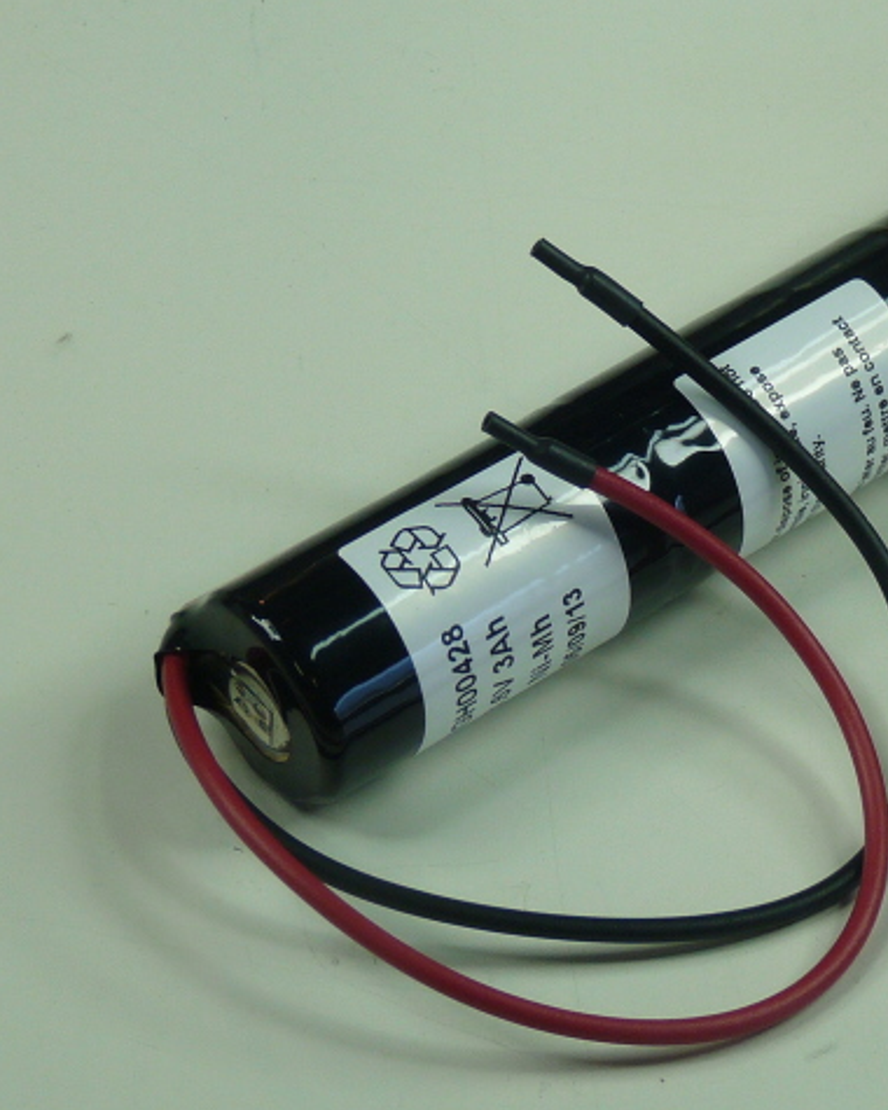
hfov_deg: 11.9
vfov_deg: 14.9
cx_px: 685
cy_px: 554
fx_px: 4238
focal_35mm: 129
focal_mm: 9.8
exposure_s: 1/60
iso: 100
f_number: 3.2
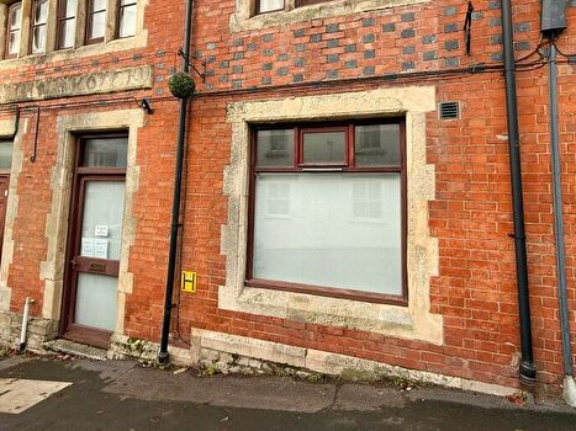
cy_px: 159
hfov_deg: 79.0
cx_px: 281
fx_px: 349
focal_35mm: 21
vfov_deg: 62.5
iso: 50
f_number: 2.2
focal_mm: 2.22
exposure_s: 1/277
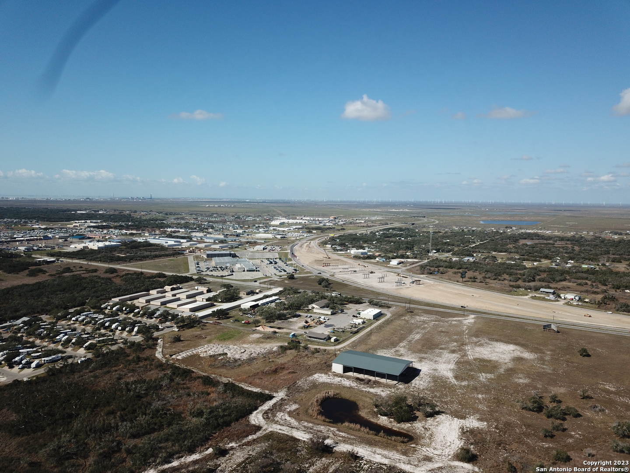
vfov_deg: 53.1
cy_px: 236
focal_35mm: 26
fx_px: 473
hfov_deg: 67.3
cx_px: 315
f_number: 2.2
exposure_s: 1/2169
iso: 100
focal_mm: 4.73
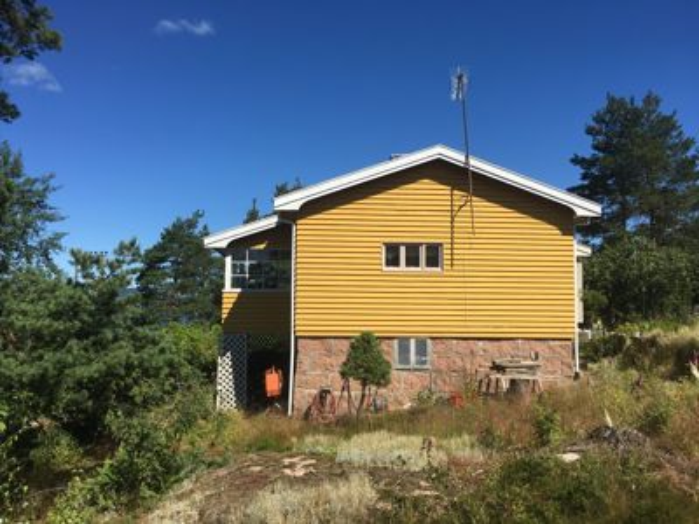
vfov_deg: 48.2
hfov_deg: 61.7
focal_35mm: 29
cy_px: 262
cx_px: 350
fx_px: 586
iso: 25
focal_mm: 4.15
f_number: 2.2
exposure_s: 1/1923
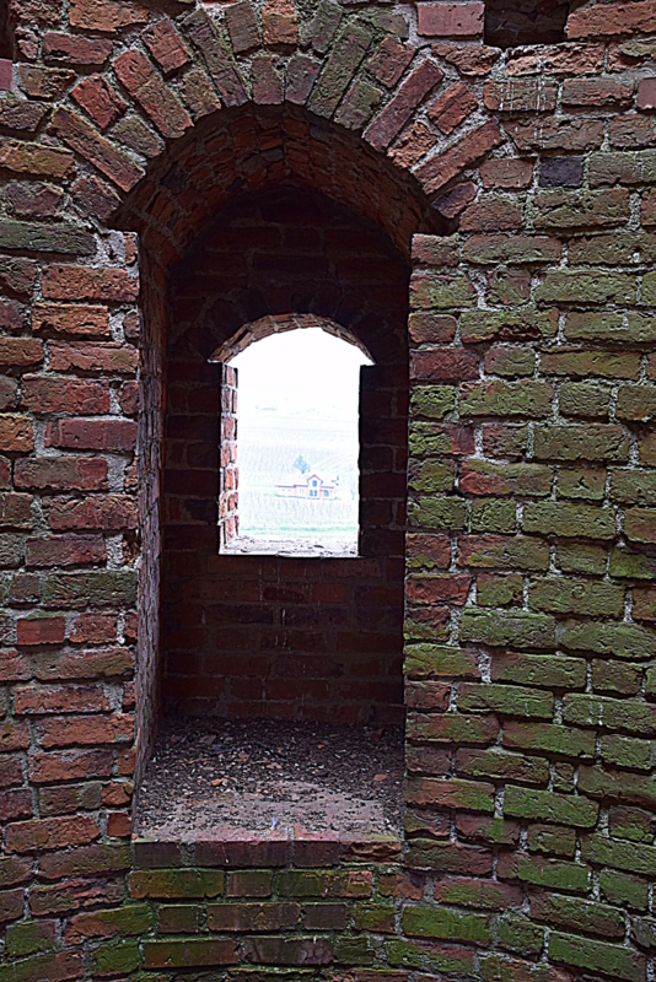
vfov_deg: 51.3
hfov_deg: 35.5
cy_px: 491
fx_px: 1024
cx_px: 328
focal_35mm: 38
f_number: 6.3
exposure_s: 1/15
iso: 400
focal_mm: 25
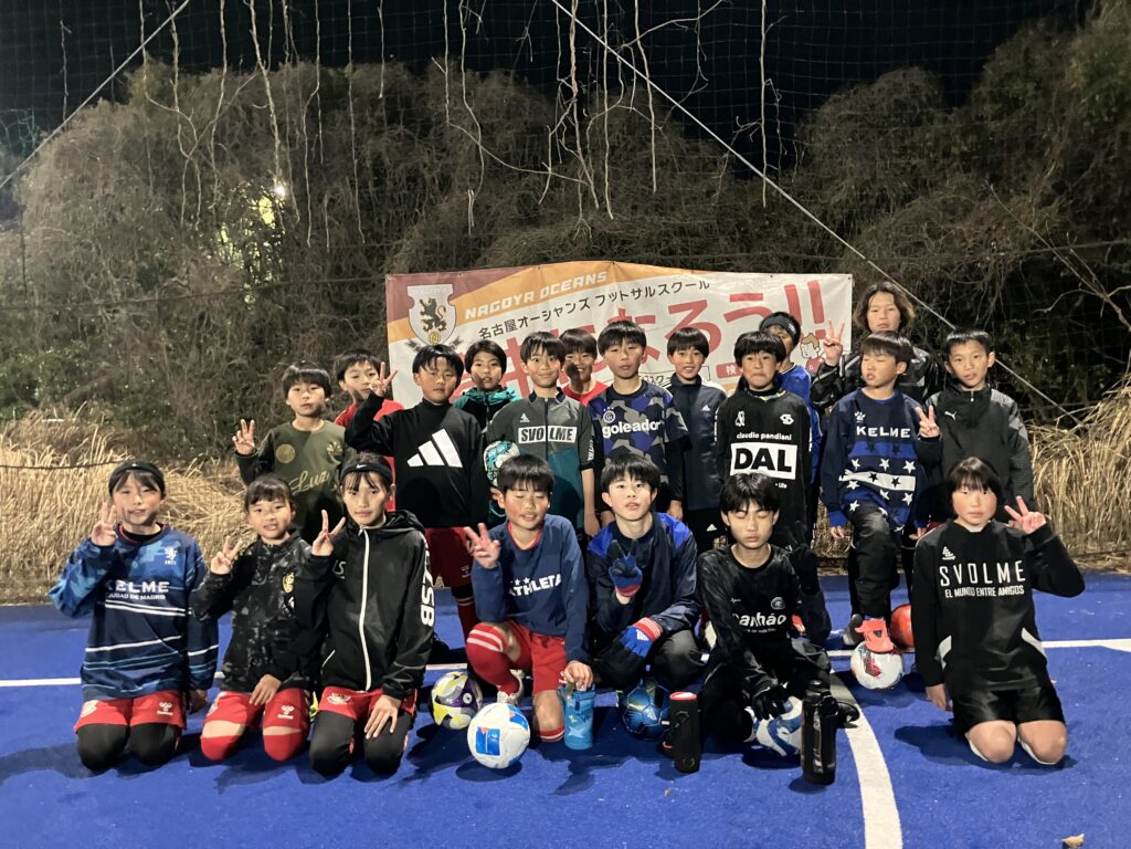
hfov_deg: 63.4
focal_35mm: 28
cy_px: 424
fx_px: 915
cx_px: 566
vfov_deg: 49.7
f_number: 1.8
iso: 640
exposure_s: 1/20
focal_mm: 3.99
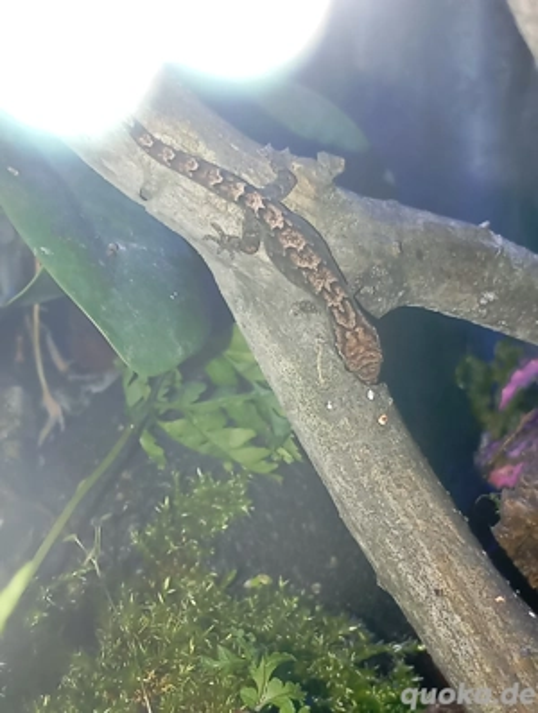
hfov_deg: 17.4
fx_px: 1756
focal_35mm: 85
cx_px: 269
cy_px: 356
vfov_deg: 23.0
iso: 175
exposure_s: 1/16.7
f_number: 1.8
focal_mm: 4.27
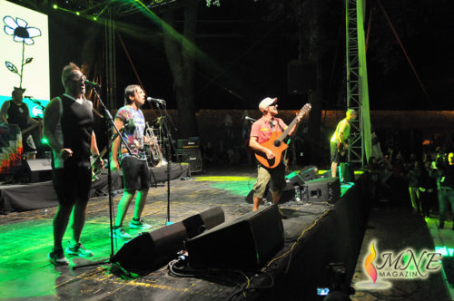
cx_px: 227
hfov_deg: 53.2
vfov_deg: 36.8
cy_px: 150
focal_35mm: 36
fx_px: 453
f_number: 3.8
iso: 3200
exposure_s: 1/60
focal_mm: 24
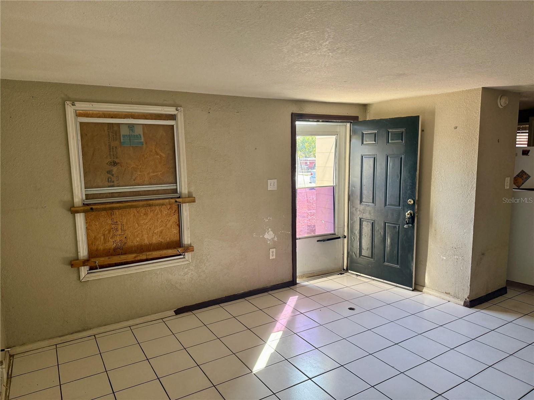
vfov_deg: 56.8
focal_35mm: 24
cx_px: 267
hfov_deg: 71.6
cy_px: 200
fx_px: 370
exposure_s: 1/157
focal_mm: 6.76
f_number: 1.78
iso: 200
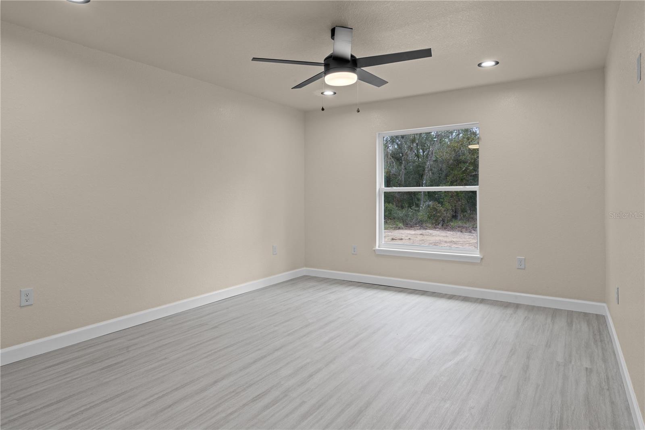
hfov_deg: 81.2
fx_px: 376
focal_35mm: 21
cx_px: 322
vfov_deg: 59.5
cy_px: 215
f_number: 16
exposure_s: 1/2
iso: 250
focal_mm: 21
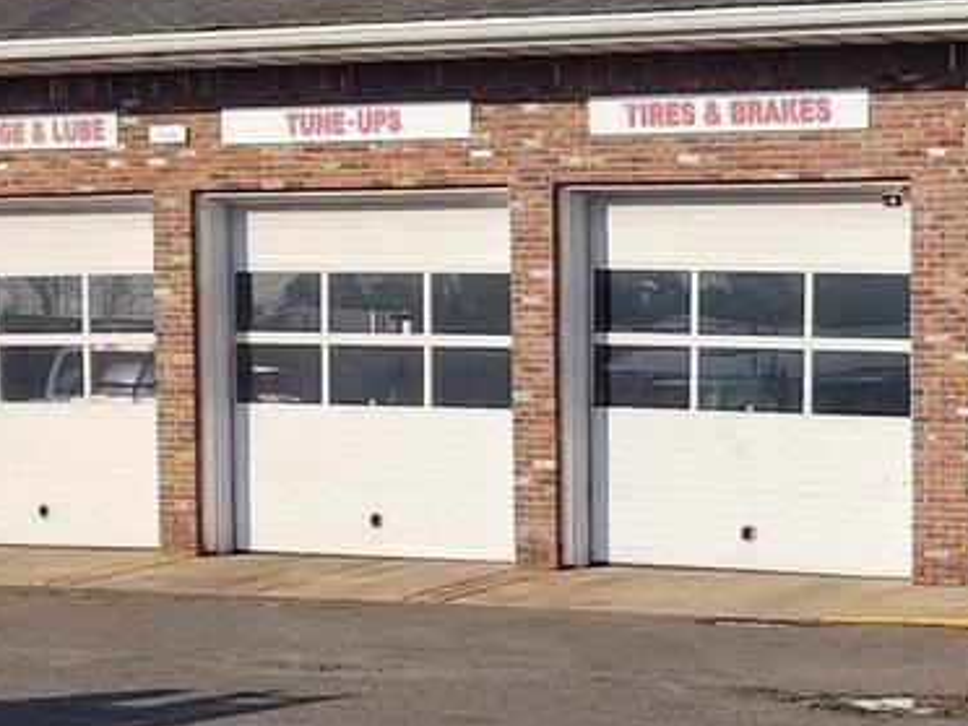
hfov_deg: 20.1
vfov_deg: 15.8
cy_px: 544
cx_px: 1069
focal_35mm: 93
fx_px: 2601
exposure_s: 1/6356
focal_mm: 4.75
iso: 100
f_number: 1.7
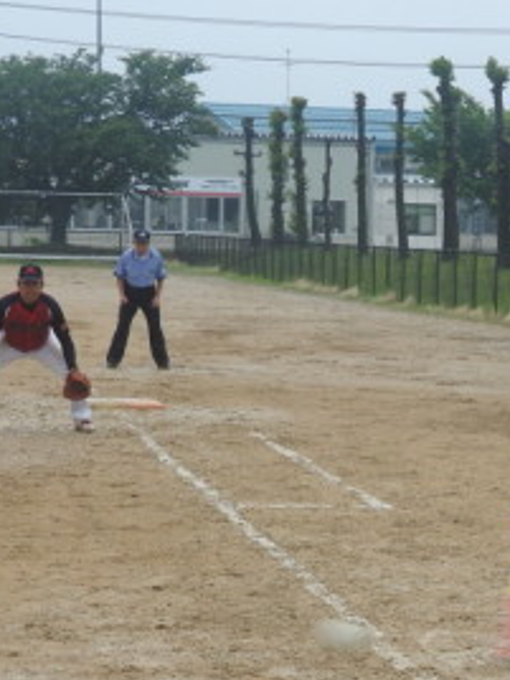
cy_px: 546
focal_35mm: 157
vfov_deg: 12.5
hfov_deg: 9.4
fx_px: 3084
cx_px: 487
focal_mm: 12.5
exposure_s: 1/200
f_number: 4.5
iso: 100
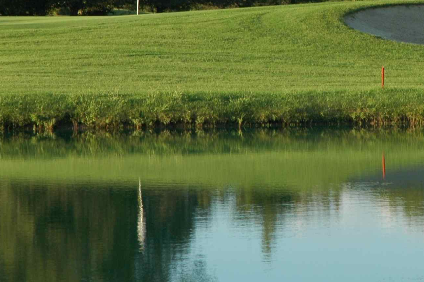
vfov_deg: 5.6
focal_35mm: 244
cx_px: 339
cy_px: -32
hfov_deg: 8.4
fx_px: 2872
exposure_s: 1/50
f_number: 13
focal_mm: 70
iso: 200
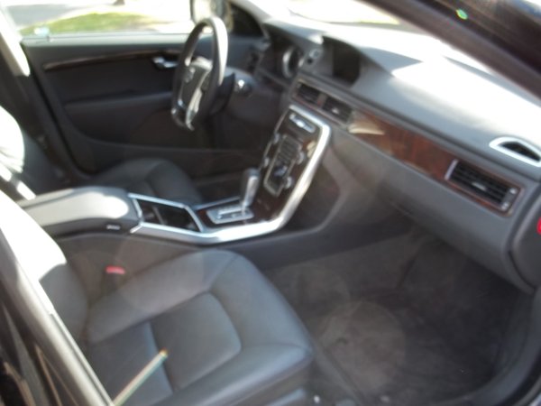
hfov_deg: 55.4
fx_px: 516
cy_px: 203
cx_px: 270
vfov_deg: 42.9
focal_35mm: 33
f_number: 3.3
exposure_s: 1/30
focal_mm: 5.9
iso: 64
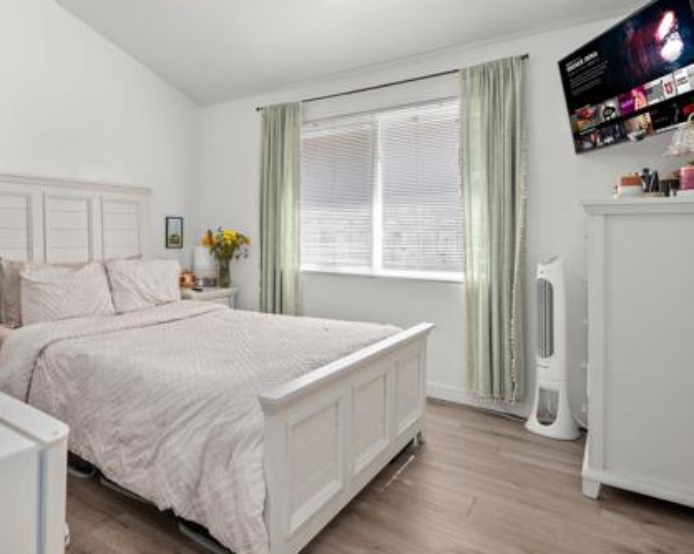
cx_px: 171
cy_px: 235
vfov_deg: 59.0
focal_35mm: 24
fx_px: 487
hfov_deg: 66.4
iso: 100
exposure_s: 1/4
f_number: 8
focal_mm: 16.5
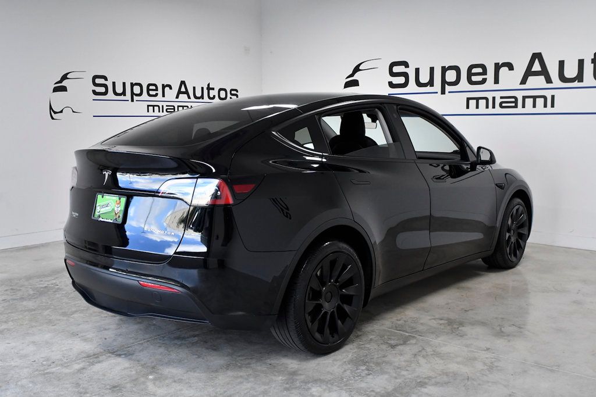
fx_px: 596
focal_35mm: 36
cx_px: 298
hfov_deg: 53.1
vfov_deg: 36.9
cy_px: 198
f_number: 4.5
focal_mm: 24
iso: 2000
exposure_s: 1/1000
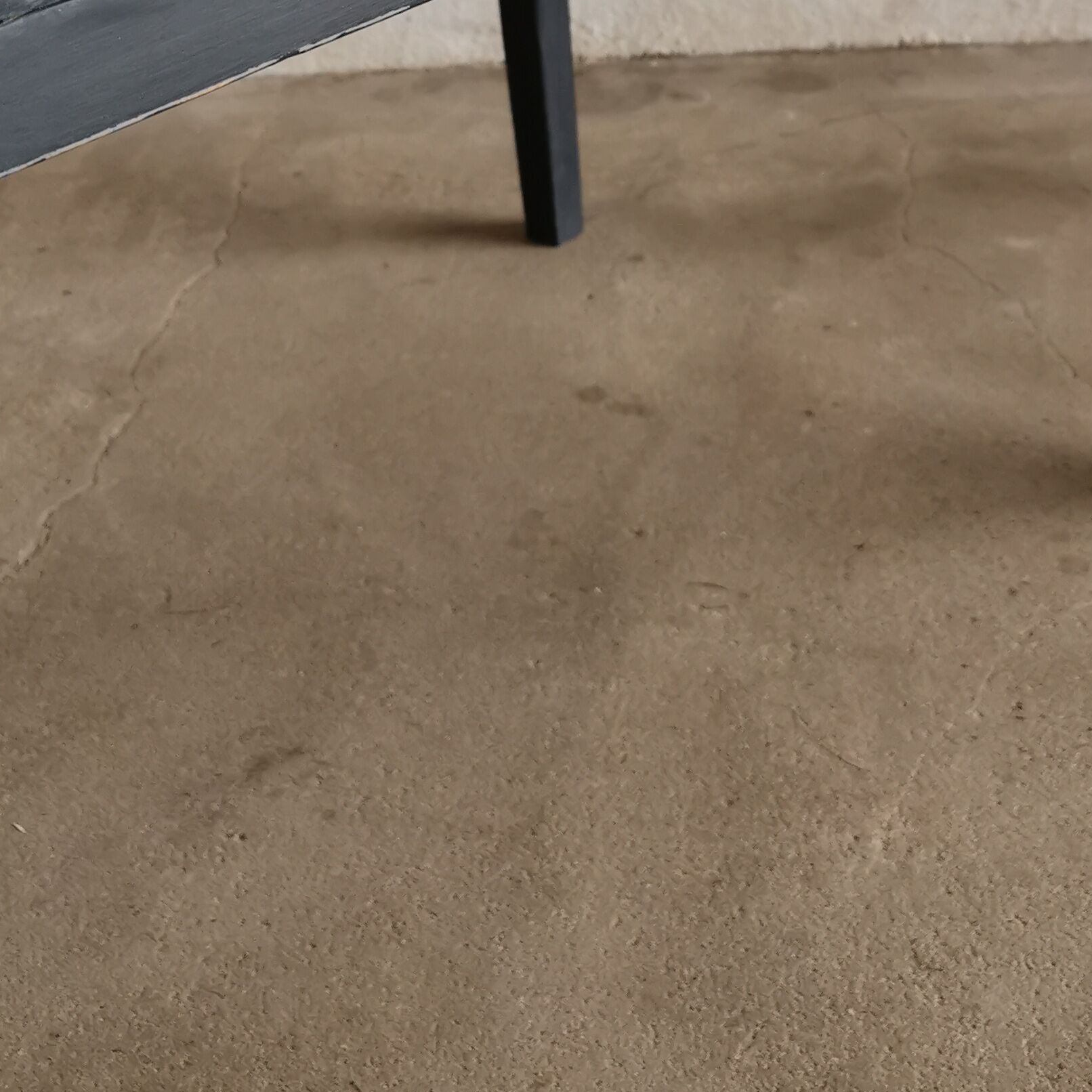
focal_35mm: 54
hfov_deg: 31.6
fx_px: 1927
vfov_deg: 28.9
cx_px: 650
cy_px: -87
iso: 200
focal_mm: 5.58
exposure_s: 1/50
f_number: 1.8
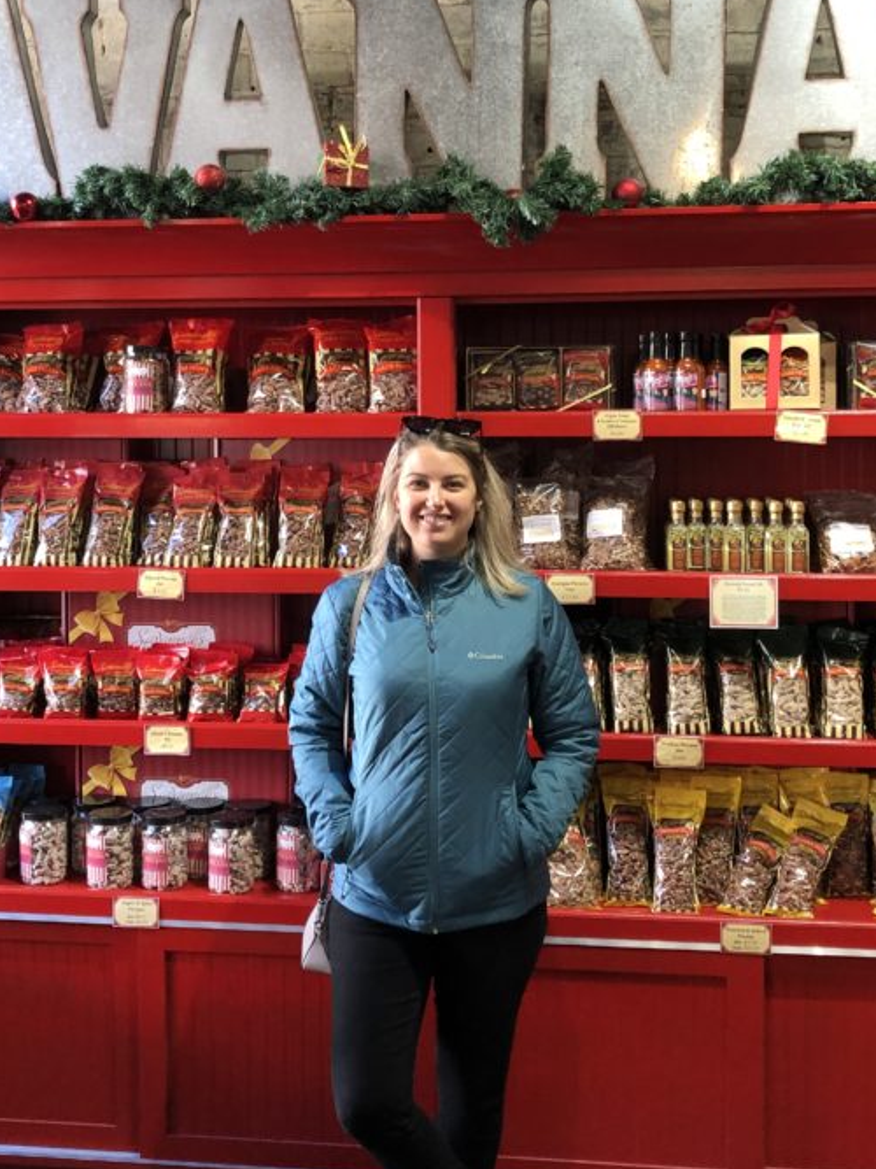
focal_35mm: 43
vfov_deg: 43.6
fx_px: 1451
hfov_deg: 33.6
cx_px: 440
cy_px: 457
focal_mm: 3.99
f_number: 1.8
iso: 32
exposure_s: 1/30
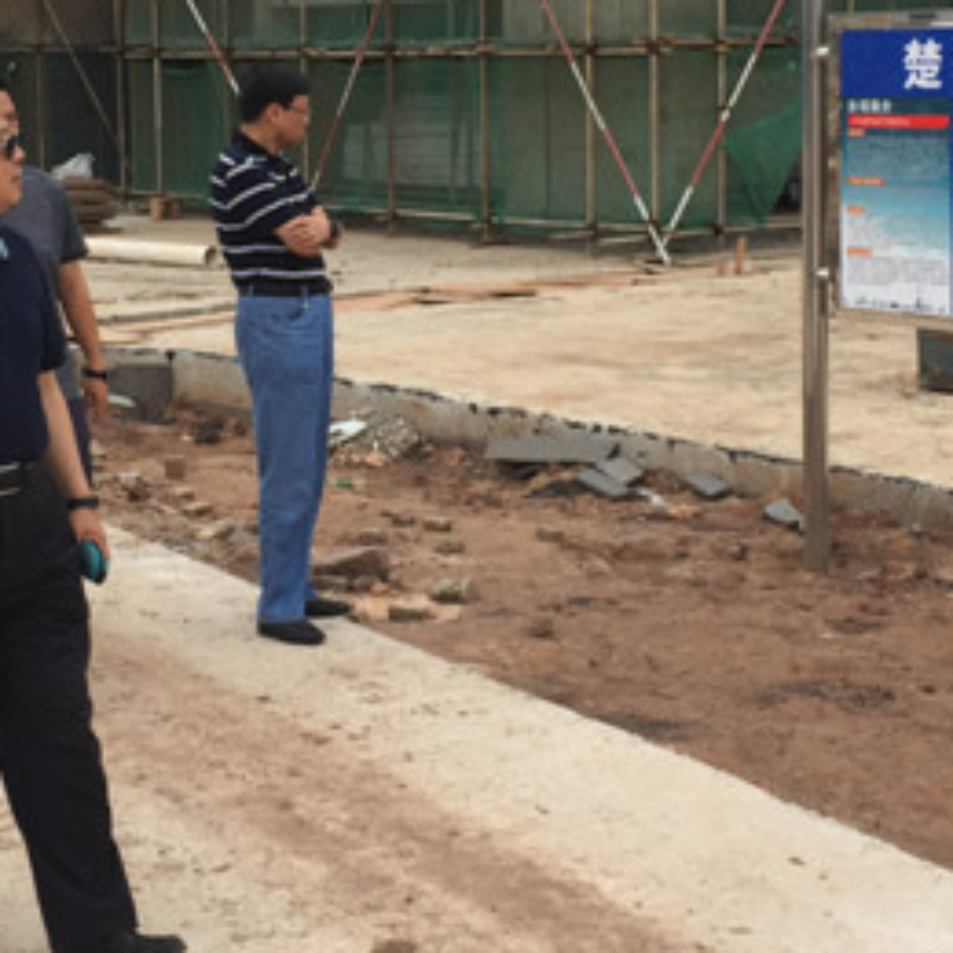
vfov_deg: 24.0
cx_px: 330
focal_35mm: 71
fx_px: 2211
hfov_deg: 24.2
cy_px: 231
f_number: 2.2
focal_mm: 4.15
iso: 32
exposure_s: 1/1412
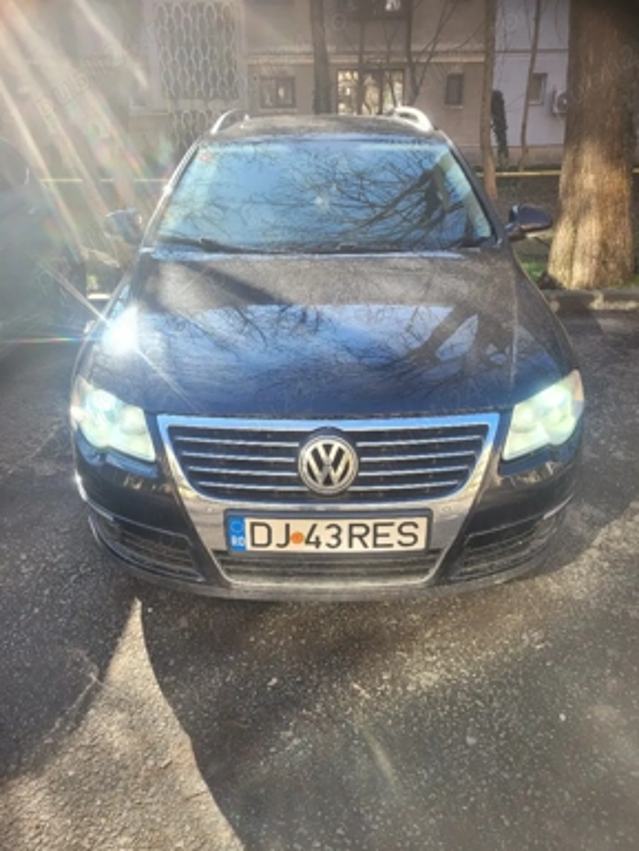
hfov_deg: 51.4
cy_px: 435
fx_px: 664
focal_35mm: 27
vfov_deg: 65.3
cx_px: 321
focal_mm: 5.4
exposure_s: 1/270
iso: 40
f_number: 1.8
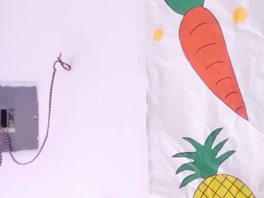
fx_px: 832
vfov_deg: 12.1
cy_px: 396
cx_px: 536
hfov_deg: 14.7
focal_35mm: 109
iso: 250
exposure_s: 1/100
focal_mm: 3.95
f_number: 1.8
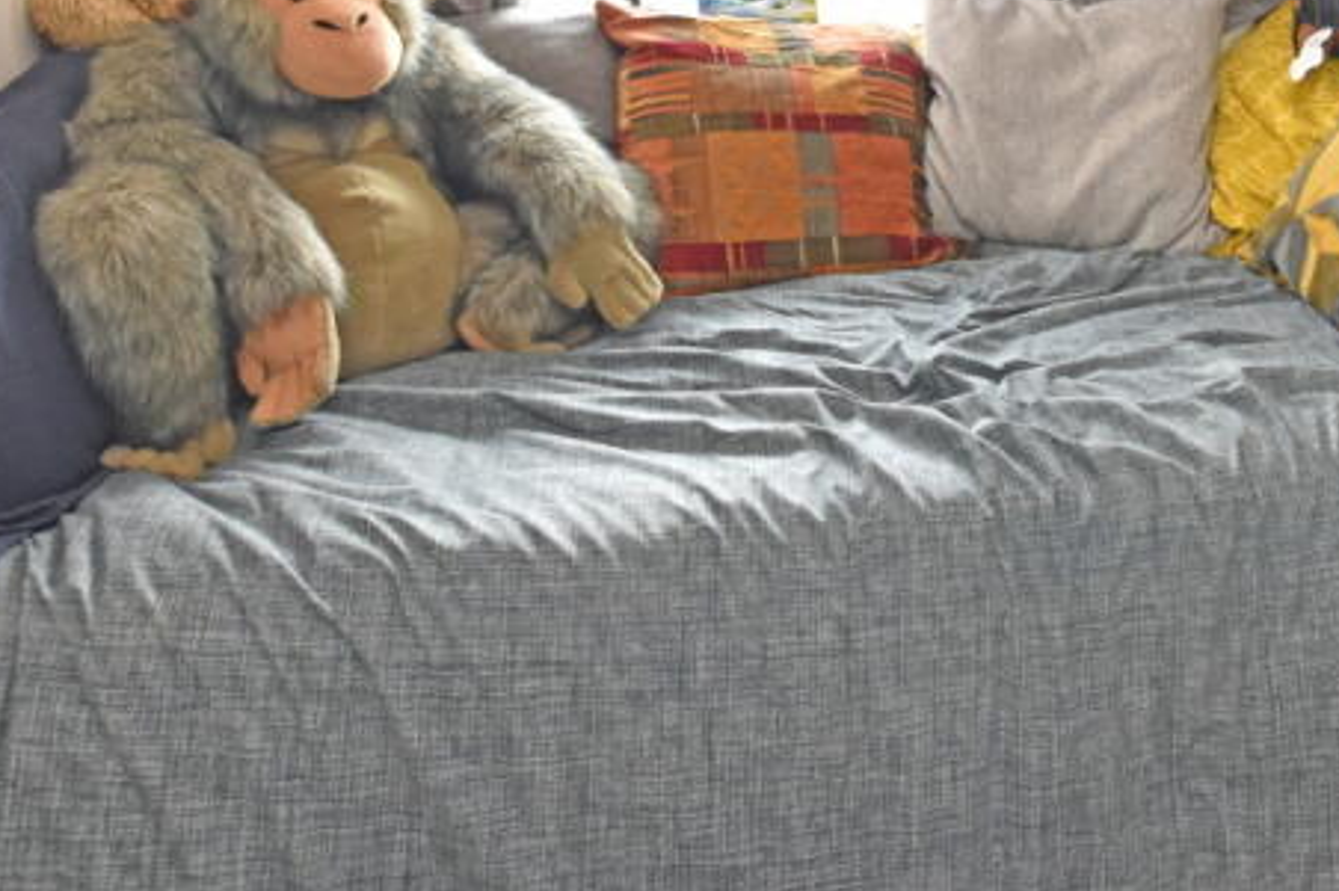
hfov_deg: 53.3
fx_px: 1264
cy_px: -7
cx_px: 1004
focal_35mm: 34
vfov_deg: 35.1
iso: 800
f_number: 4.5
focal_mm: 10
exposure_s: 1/160
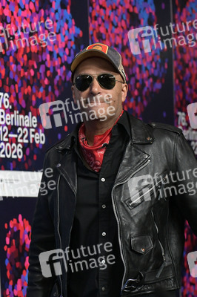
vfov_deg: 13.7
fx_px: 1233
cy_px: 148
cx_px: 98
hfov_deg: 9.1
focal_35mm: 150
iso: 2000
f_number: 5.6
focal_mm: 150
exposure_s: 1/250
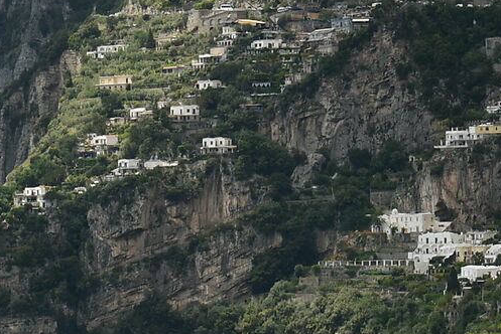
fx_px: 3091
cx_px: 166
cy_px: 296
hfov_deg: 9.3
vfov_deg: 6.2
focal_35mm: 222
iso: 200
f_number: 8
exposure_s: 1/400
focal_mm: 46
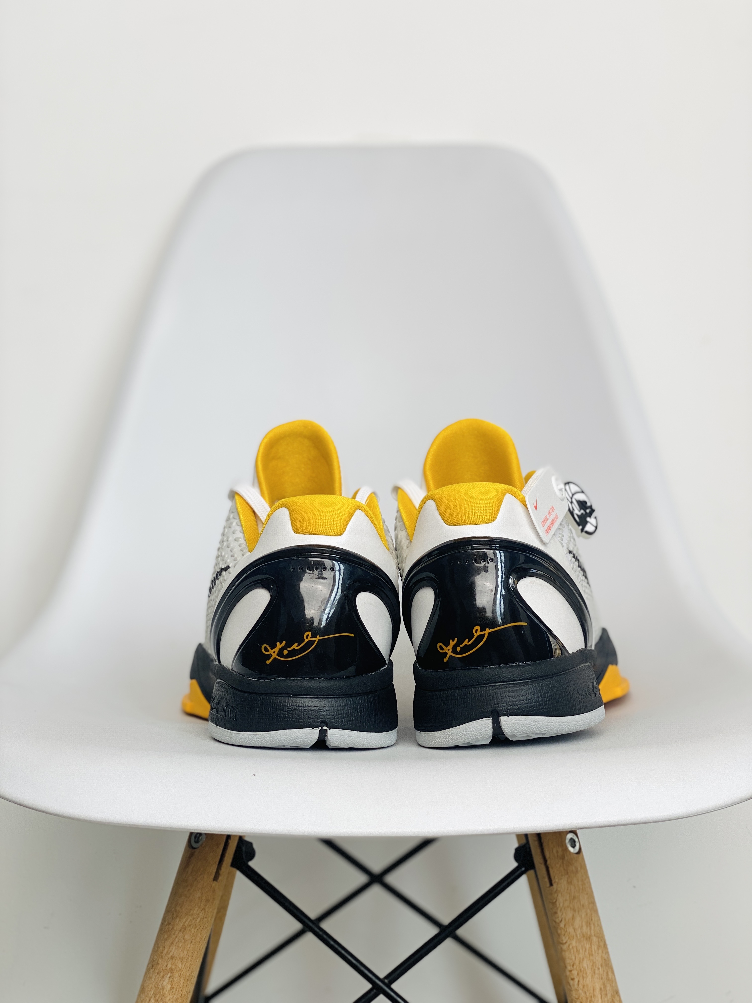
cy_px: 502
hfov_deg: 28.0
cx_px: 376
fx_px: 1506
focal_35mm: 52
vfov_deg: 36.8
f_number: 2
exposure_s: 1/103
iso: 20
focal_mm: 6
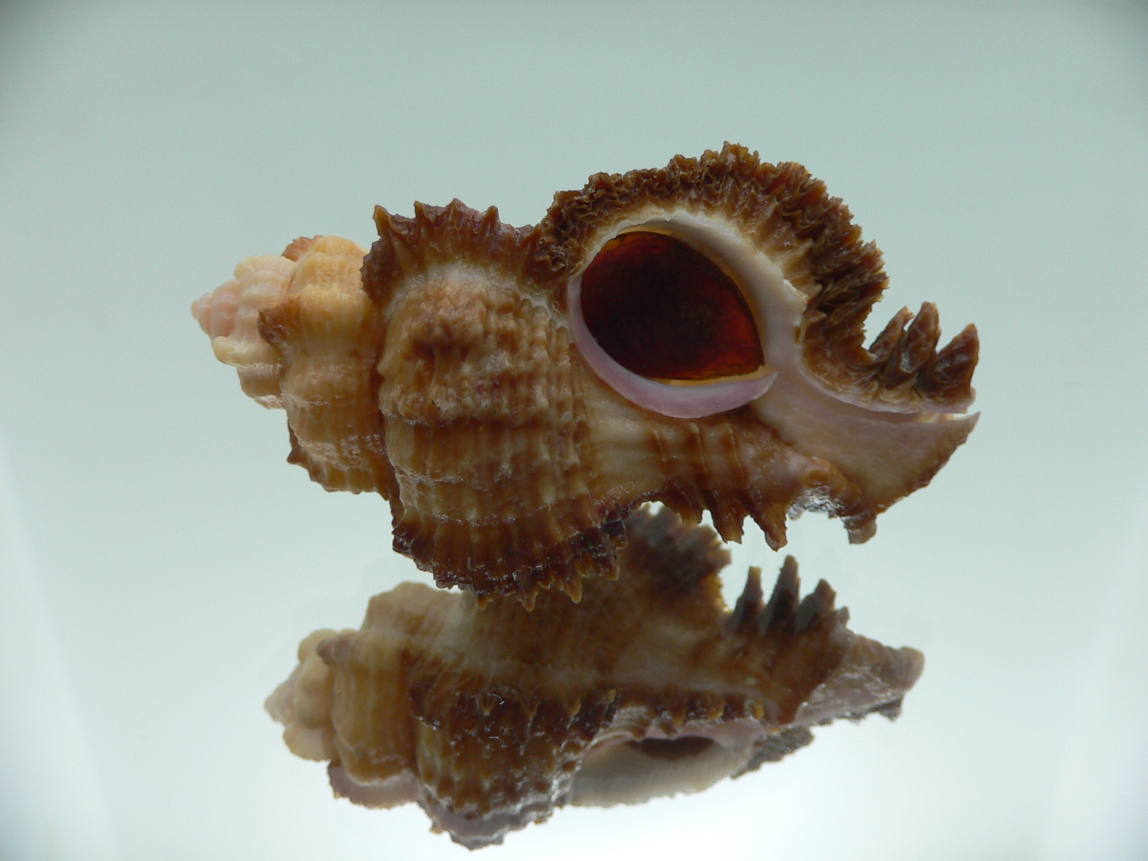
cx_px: 574
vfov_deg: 40.7
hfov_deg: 52.6
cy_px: 430
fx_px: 1161
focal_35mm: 35
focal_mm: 4.6
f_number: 2.8
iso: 80
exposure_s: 1/60
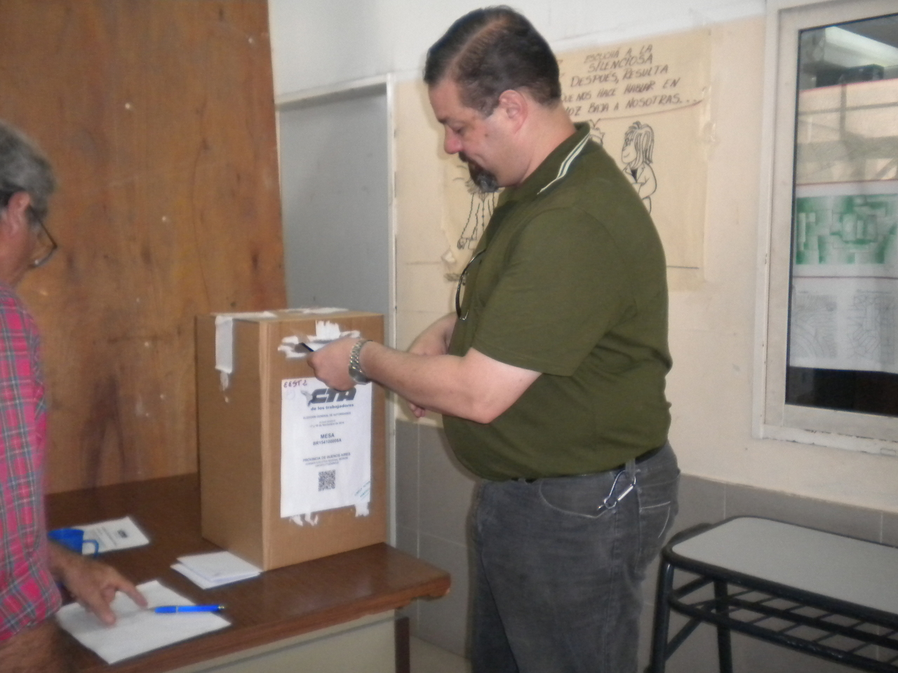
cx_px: 449
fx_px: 908
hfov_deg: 52.6
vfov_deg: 40.7
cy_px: 336
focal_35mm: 35
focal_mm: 6.3
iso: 400
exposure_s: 1/30
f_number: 3.1
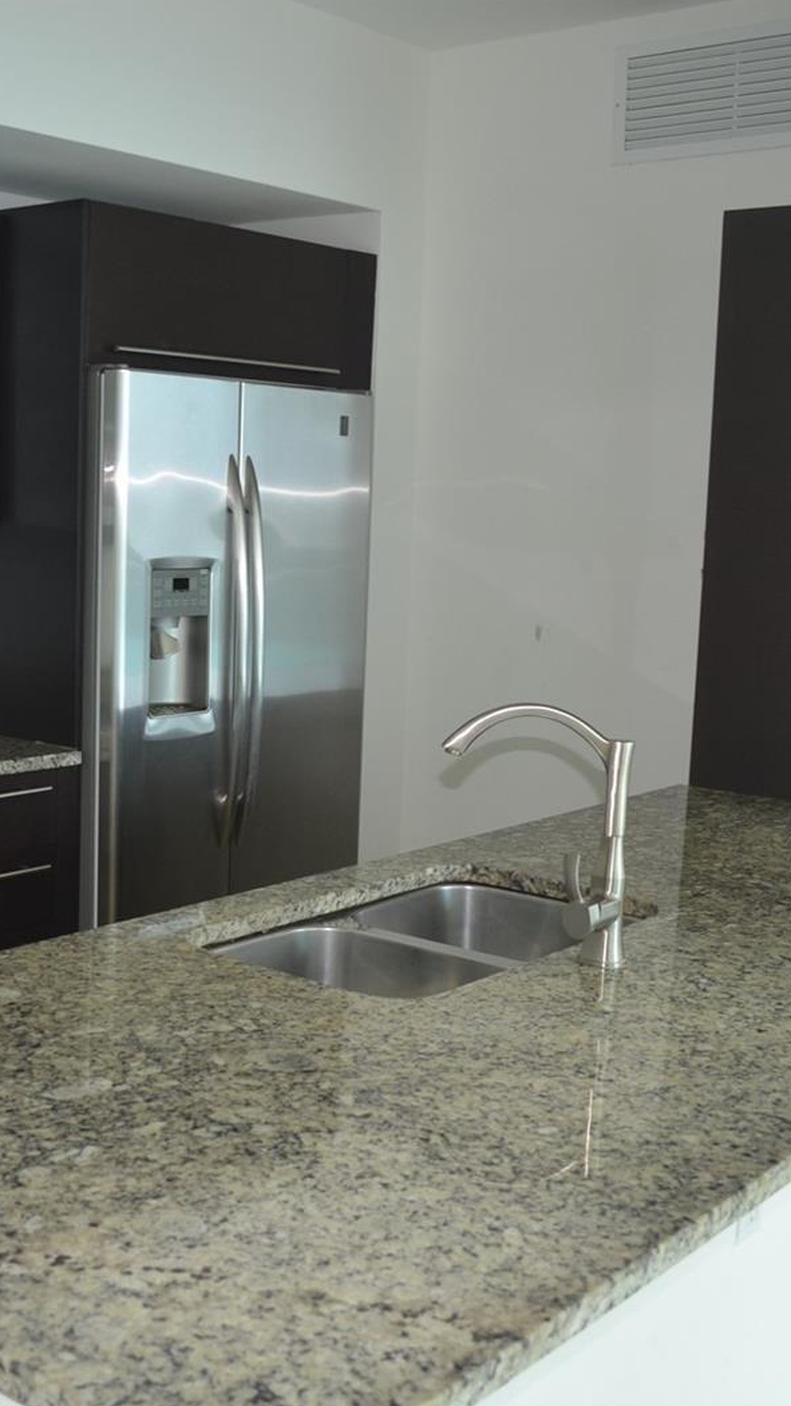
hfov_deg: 27.5
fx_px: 1603
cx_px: 229
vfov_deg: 47.4
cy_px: 700
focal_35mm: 43
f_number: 3.5
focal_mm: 18
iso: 400
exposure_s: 1/80
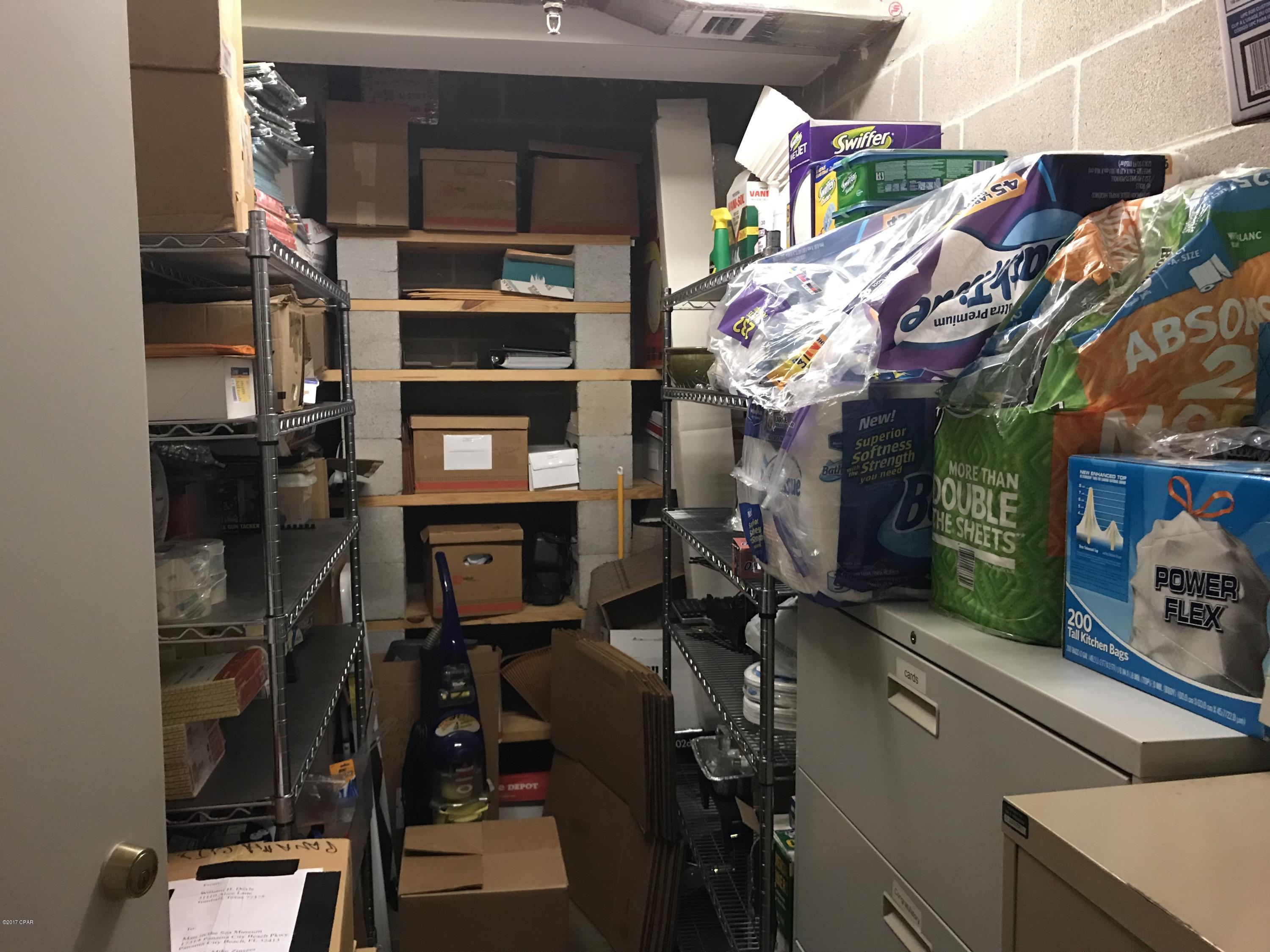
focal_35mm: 28
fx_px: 1027
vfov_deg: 49.7
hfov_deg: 63.4
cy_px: 476
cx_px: 635
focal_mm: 3.99
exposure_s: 1/8
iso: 100
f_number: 1.8
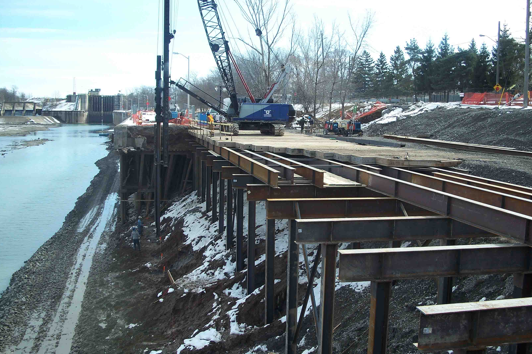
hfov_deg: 49.6
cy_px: 186
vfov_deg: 34.2
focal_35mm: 39
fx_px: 576
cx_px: 268
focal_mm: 7.8
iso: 64
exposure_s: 1/640
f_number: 2.8
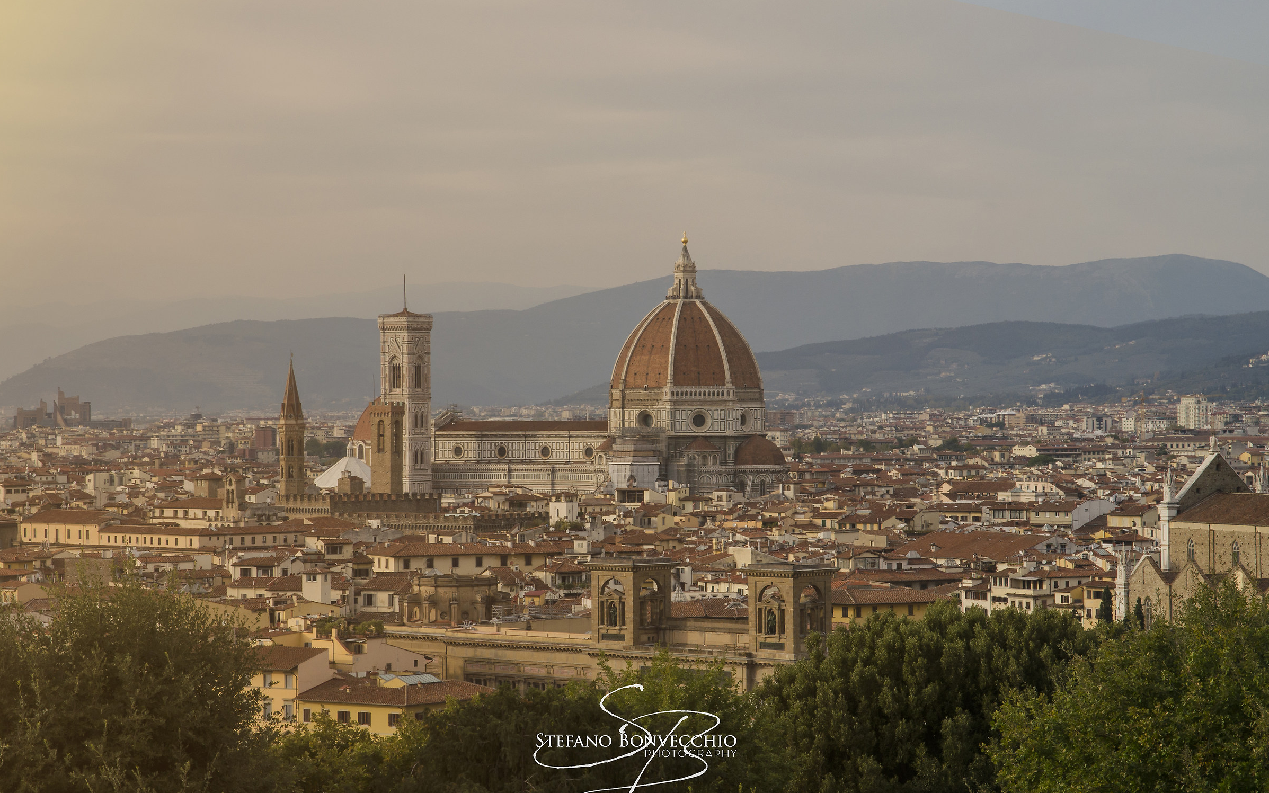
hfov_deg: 19.5
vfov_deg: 12.2
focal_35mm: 107
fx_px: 3701
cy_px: 389
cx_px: 635
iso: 200
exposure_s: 1/200
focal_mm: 70
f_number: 13
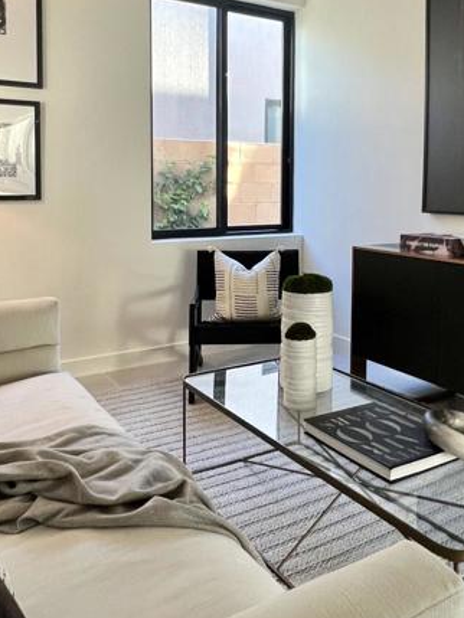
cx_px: 269
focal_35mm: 31
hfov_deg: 45.3
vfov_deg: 57.3
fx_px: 554
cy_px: 216
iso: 160
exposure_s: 1/120
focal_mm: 1.57
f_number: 1.8
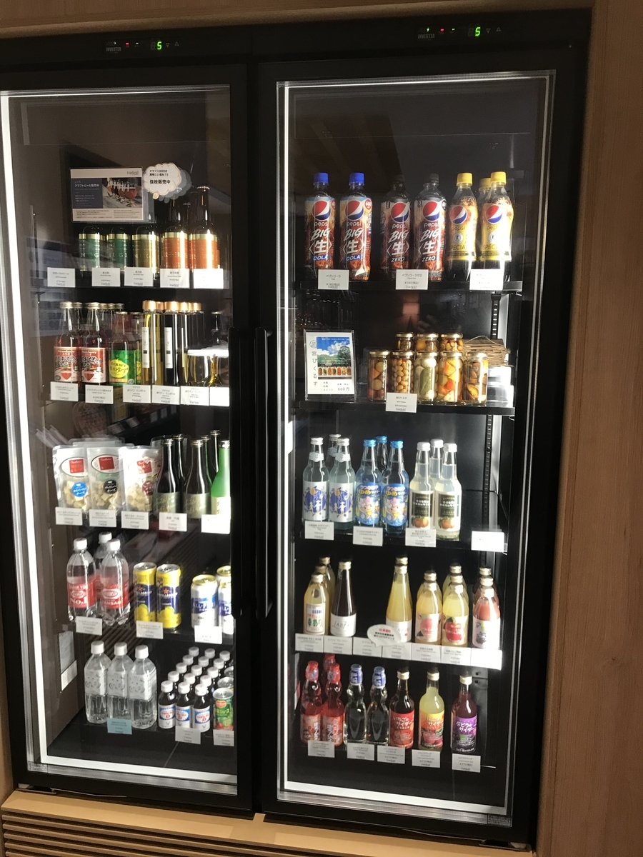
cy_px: 428
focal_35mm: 28
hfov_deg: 49.7
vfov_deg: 63.4
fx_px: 693
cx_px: 322
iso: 40
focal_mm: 3.99
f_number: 1.8
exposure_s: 1/20
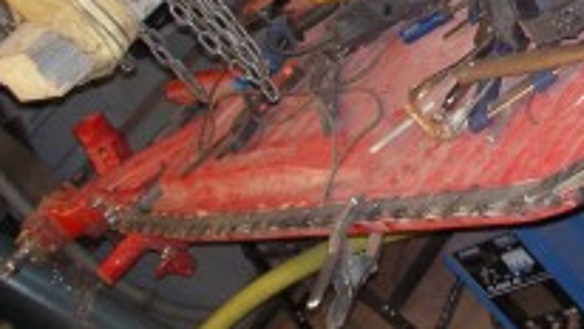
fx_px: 1286
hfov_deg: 24.9
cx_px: 520
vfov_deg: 14.0
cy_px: -91
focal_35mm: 83
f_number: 3.3
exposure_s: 1/30
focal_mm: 6.3
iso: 200
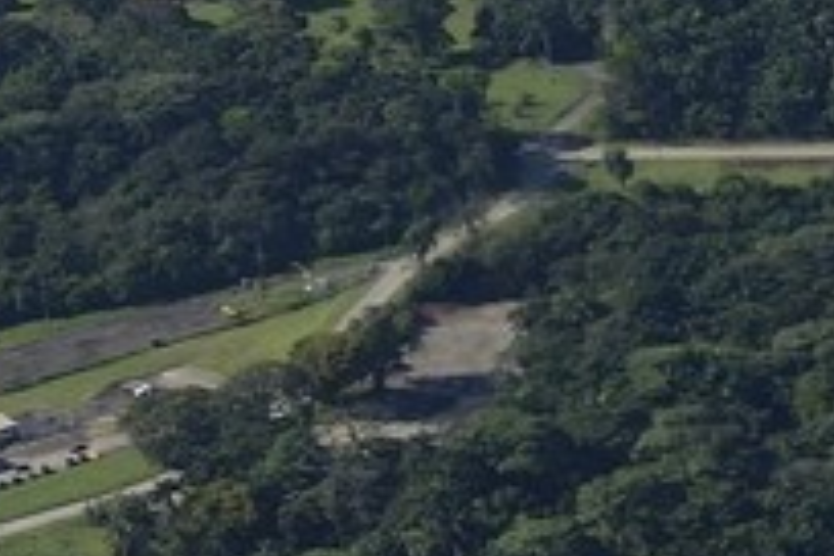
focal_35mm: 313
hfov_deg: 5.8
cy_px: -53
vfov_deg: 4.4
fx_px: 7251
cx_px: 3144
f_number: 9
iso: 320
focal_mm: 40
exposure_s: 1/800
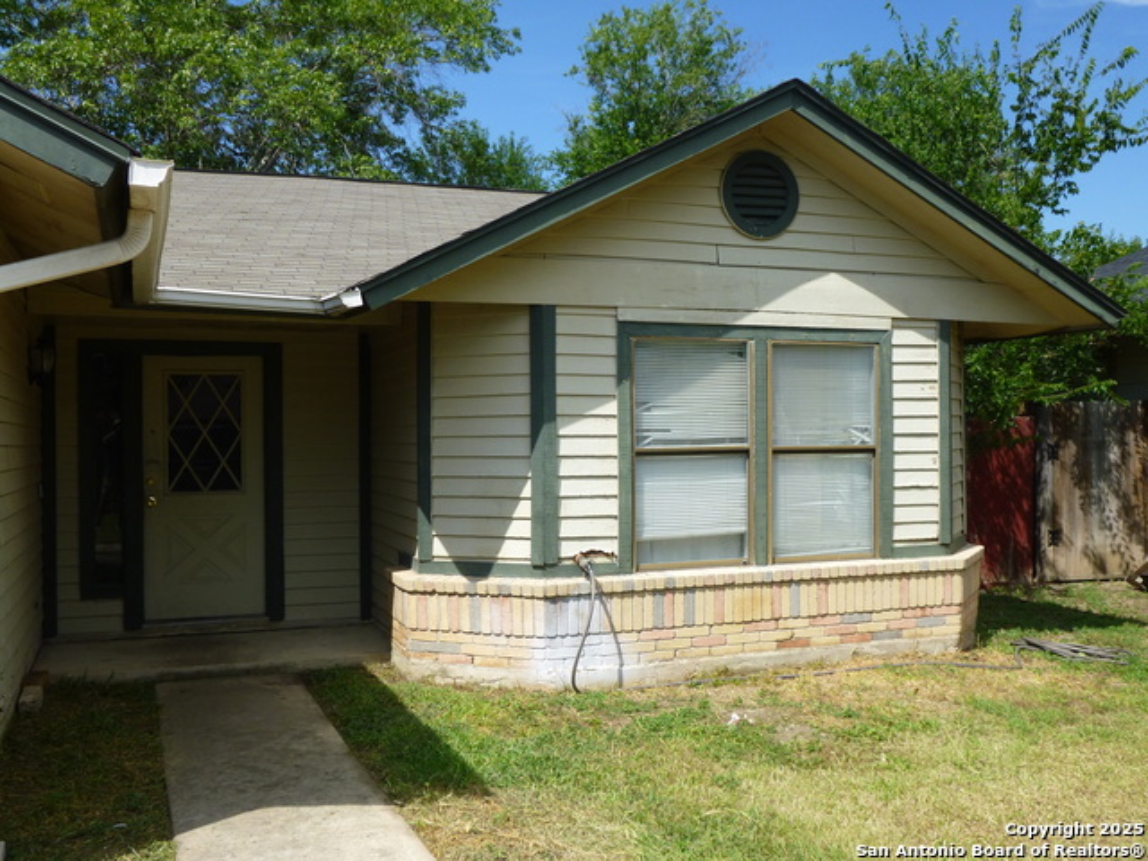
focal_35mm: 34
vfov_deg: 41.8
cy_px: 430
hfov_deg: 54.0
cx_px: 574
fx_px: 1128
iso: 100
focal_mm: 6
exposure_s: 1/640
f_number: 3.5
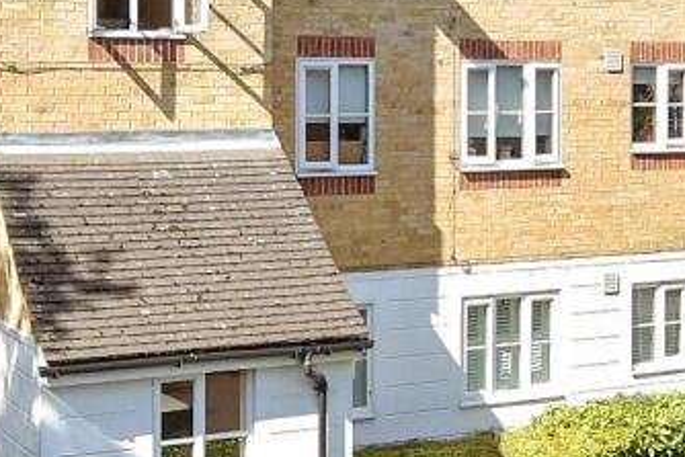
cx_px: 70
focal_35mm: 46
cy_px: 63
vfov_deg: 28.4
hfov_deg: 39.6
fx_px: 876
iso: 160
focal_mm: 10
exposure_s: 1/250
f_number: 7.1
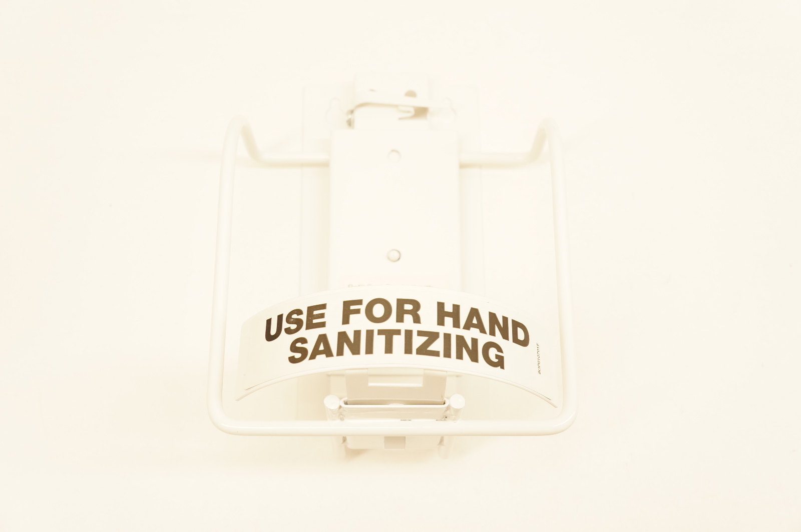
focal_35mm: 48
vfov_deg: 28.0
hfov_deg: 41.2
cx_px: 400
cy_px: 266
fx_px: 1067
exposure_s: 1/60
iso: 800
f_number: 7.1
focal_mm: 32
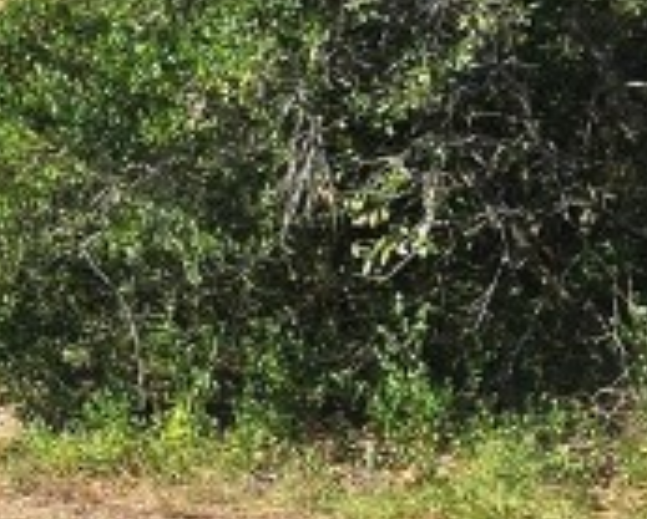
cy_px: 224
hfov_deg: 19.7
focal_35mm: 75
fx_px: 1439
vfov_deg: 20.5
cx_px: -471
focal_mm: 2.2
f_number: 2.2
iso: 50
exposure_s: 1/1132
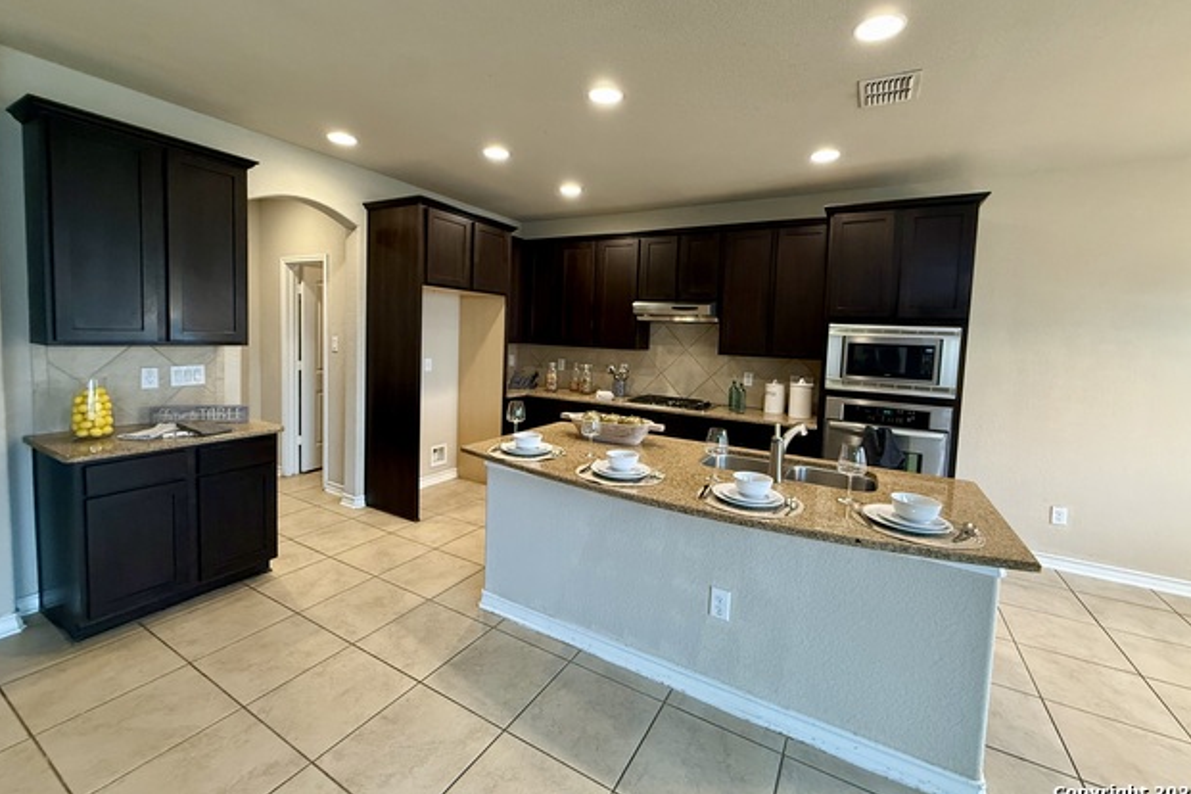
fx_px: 496
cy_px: 366
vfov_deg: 77.2
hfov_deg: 100.4
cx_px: 593
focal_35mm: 15
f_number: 2.2
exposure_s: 1/60
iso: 400
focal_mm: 2.22
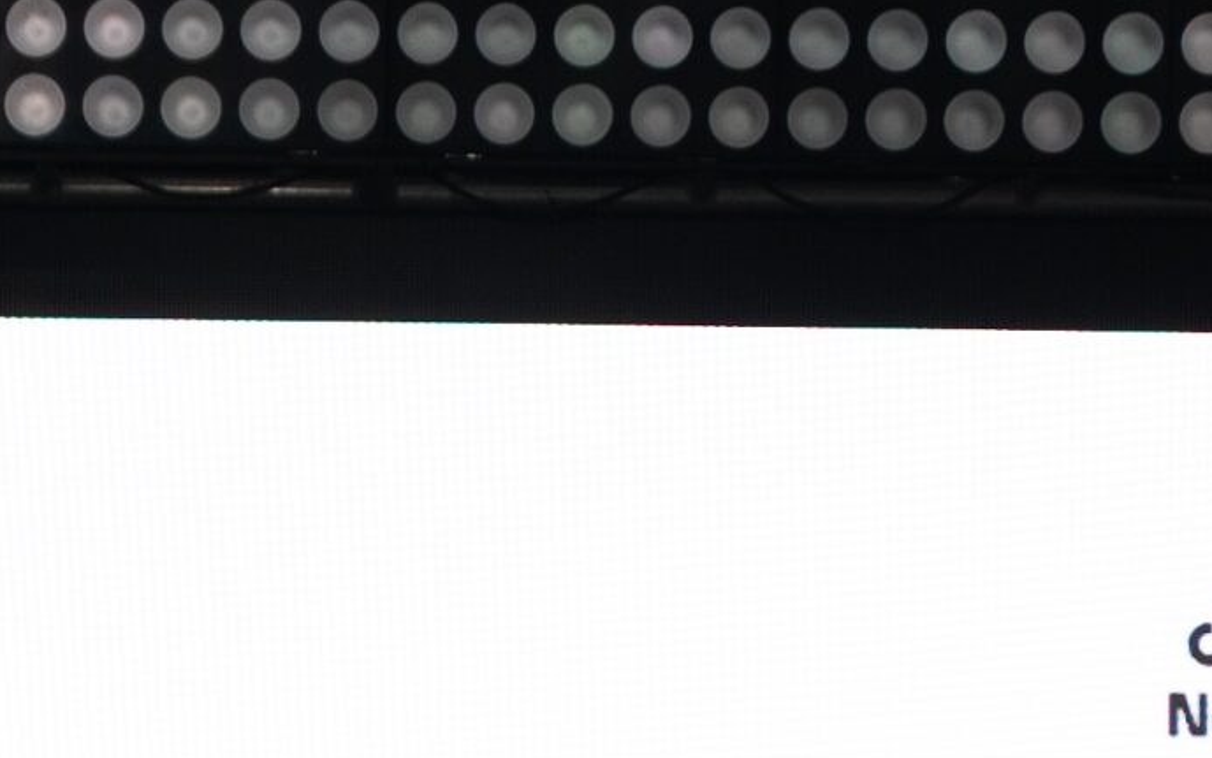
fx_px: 5253
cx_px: 237
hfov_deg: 13.1
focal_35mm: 159
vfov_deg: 8.0
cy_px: 1297
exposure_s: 1/160
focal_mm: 28
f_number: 2.8
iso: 400
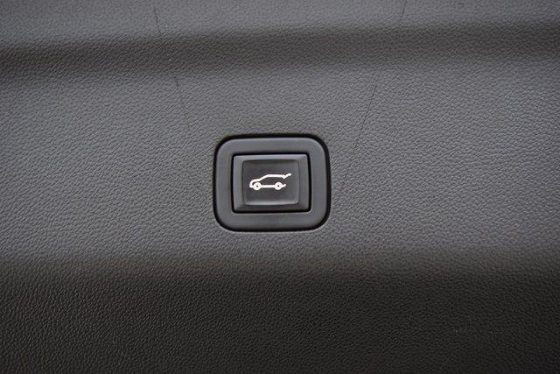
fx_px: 840
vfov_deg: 25.1
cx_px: 280
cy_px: 187
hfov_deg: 36.9
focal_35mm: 54
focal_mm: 36
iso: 1600
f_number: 2.8
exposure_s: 1/20
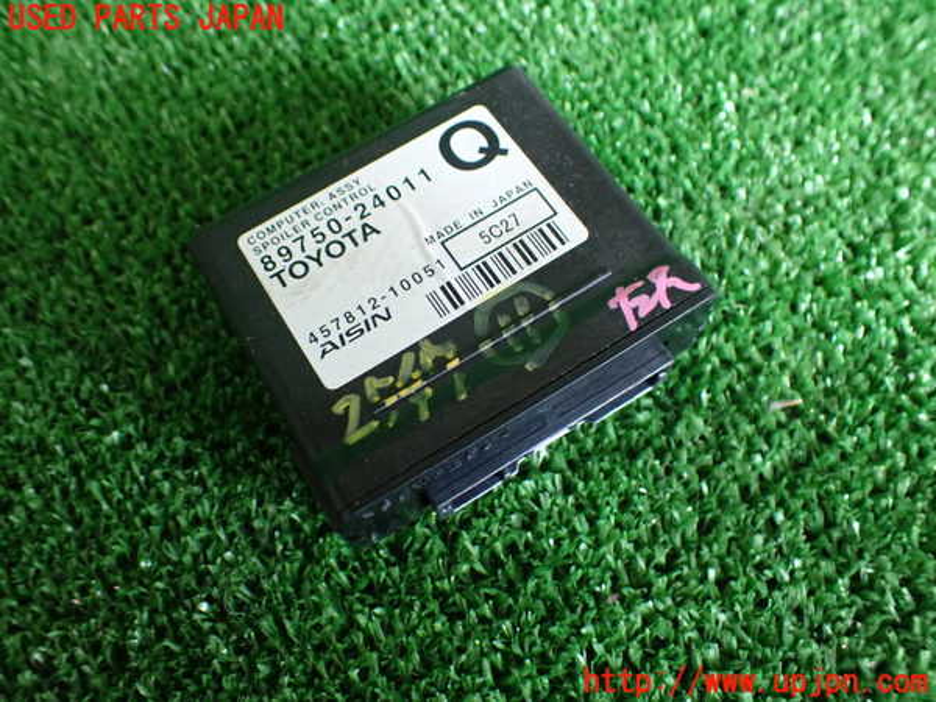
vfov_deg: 46.8
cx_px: 468
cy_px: 351
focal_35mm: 30
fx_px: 811
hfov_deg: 60.0
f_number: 2.3
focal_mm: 5.4
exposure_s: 1/125
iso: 500
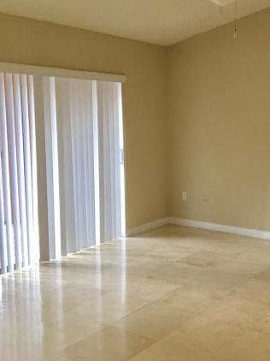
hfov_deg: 31.0
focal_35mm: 44
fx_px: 458
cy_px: 163
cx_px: 253
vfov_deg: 42.9
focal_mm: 4.15
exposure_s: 1/30
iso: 64
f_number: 2.2
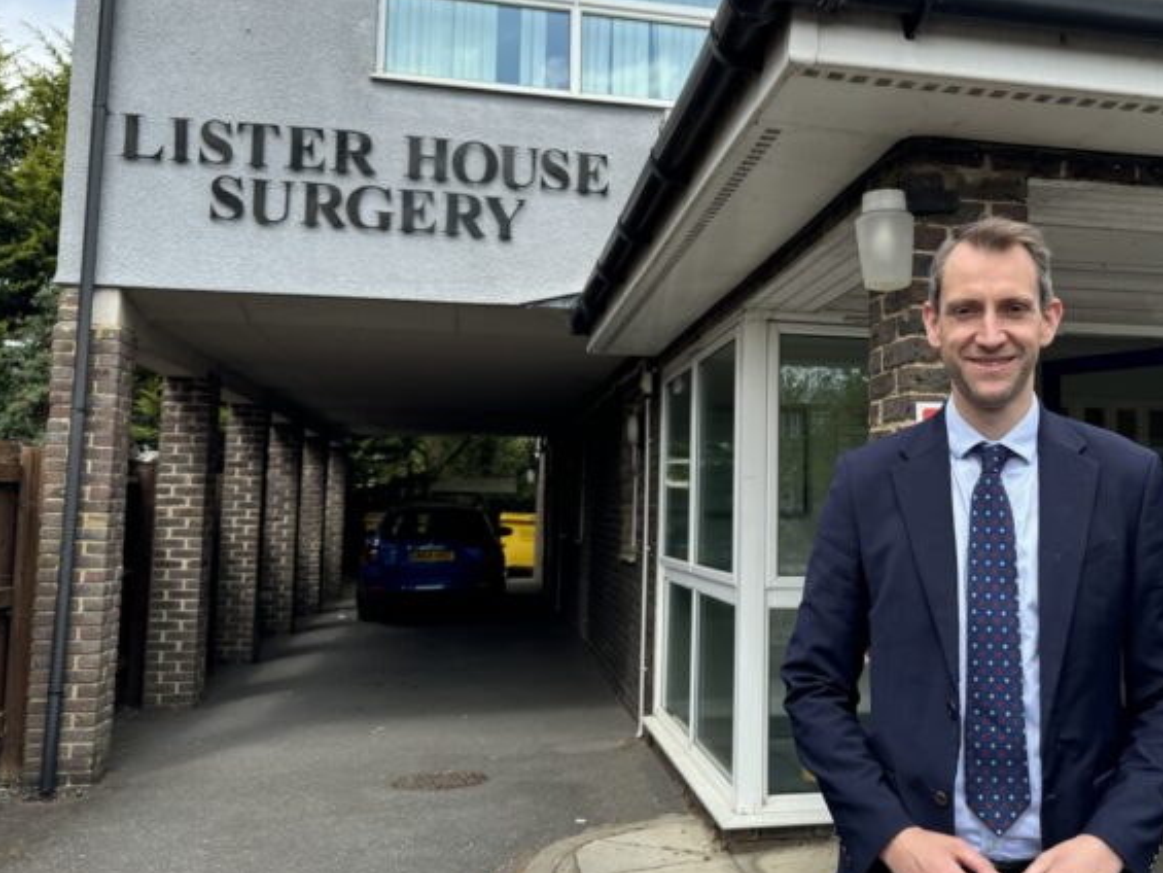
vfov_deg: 41.8
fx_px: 1143
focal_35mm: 34
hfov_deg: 52.9
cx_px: 780
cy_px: 399
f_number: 1.78
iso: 80
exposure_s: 1/1637
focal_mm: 6.76
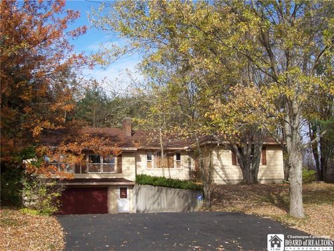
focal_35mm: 45
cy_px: 126
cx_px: 167
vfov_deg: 32.2
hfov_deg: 42.1
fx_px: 434
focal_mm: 7.6
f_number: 5.4
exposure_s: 1/286
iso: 80
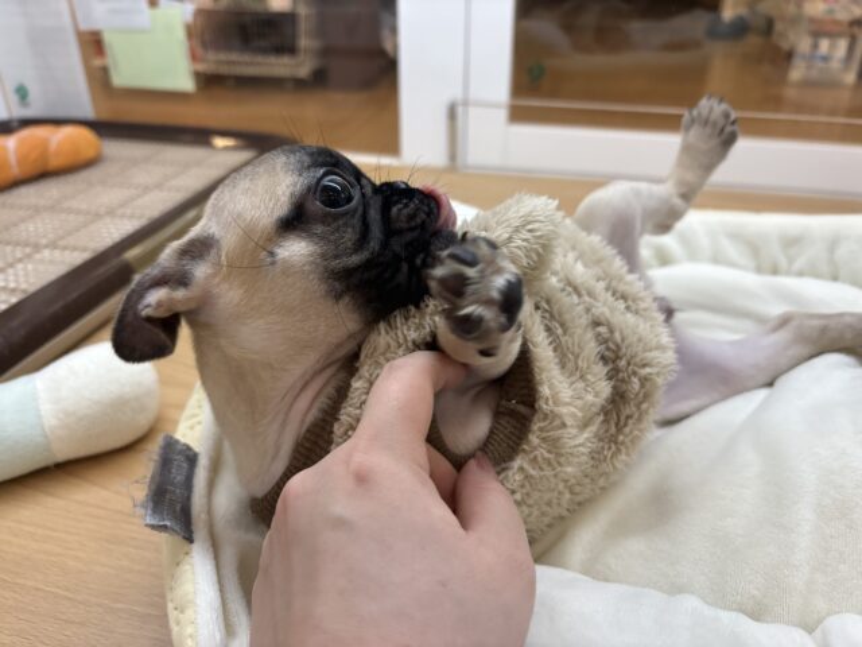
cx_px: 431
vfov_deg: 53.1
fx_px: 647
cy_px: 324
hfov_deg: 67.3
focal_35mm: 26
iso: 64
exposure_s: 1/100
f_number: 1.6
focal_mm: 5.96
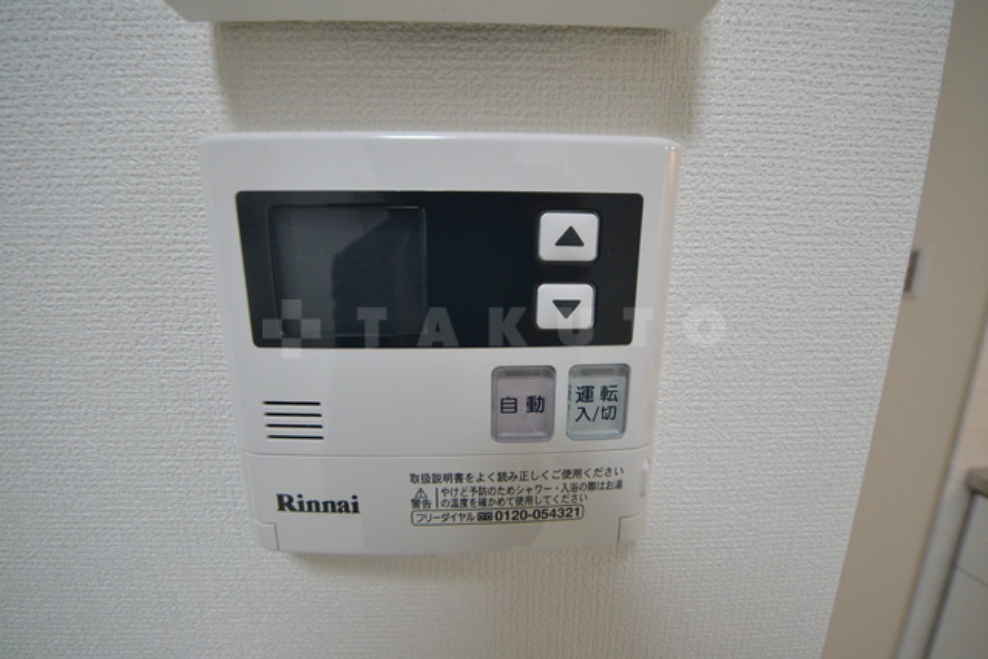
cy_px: 330
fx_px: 350
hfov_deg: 109.4
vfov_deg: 86.6
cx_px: 494
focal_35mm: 13
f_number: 6.3
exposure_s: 1/160
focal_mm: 8.5
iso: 3200
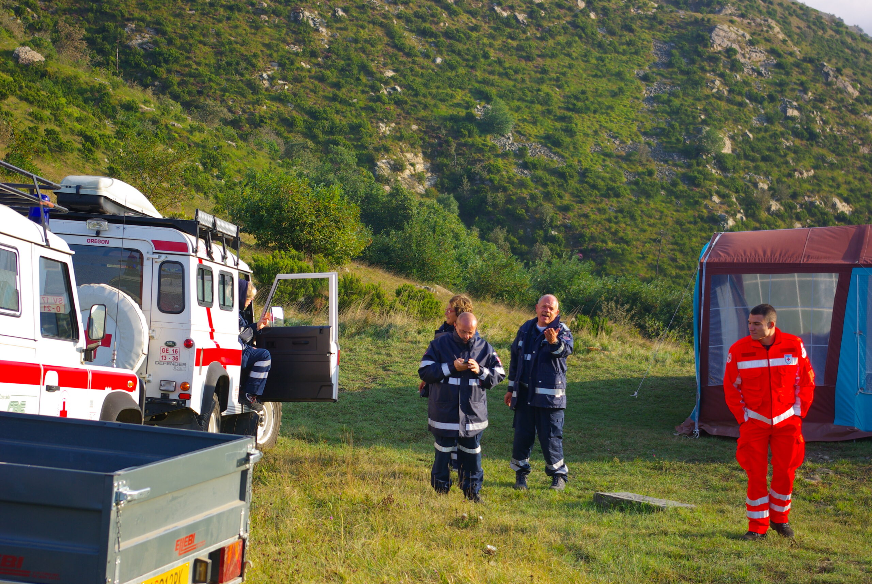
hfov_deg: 24.6
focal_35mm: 82
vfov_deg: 16.6
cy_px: 292
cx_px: 436
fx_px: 2001
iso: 100
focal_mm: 55
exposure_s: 1/90
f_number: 6.7
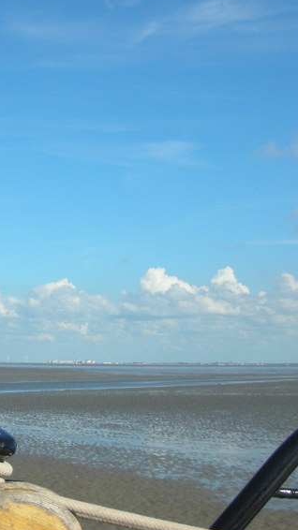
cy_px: 180
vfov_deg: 30.4
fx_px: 970
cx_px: 28
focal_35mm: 69
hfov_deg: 17.2
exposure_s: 1/112
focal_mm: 5.8
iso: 50
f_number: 8.5
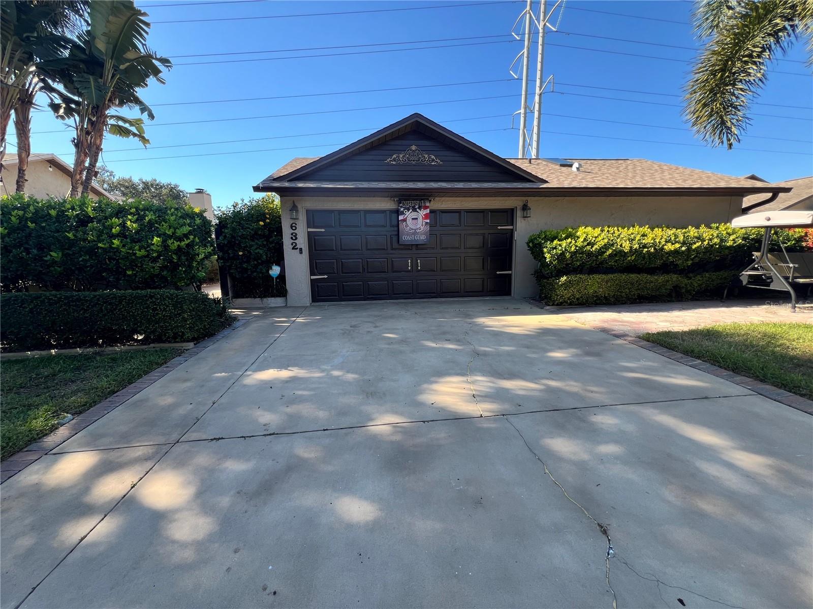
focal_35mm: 13
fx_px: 305
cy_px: 304
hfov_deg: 106.2
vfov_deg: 89.9
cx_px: 406
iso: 32
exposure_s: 1/239
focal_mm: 1.57
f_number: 1.8
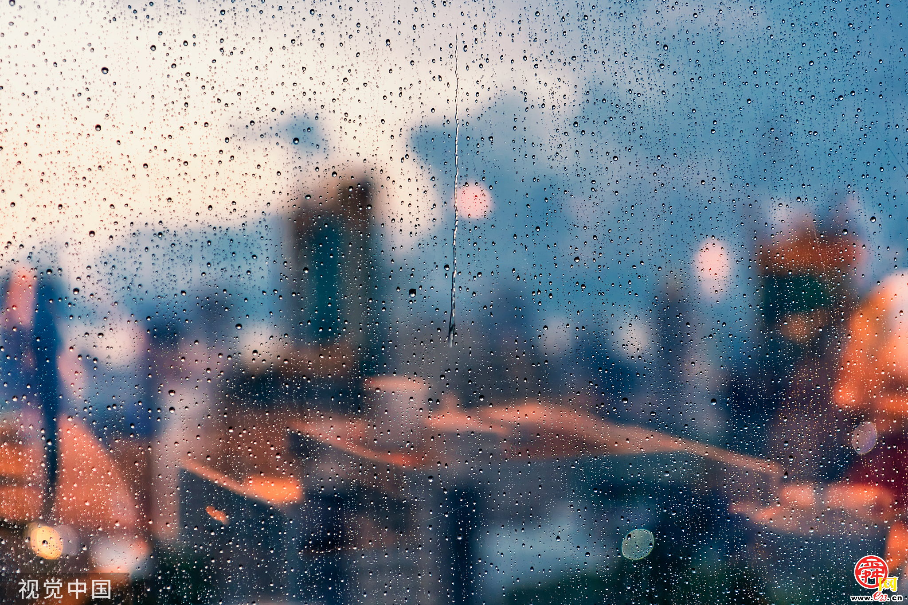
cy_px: 302
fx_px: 1765
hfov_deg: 28.8
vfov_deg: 19.5
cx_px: 454
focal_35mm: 70
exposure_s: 1/80
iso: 400
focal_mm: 70
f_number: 2.8
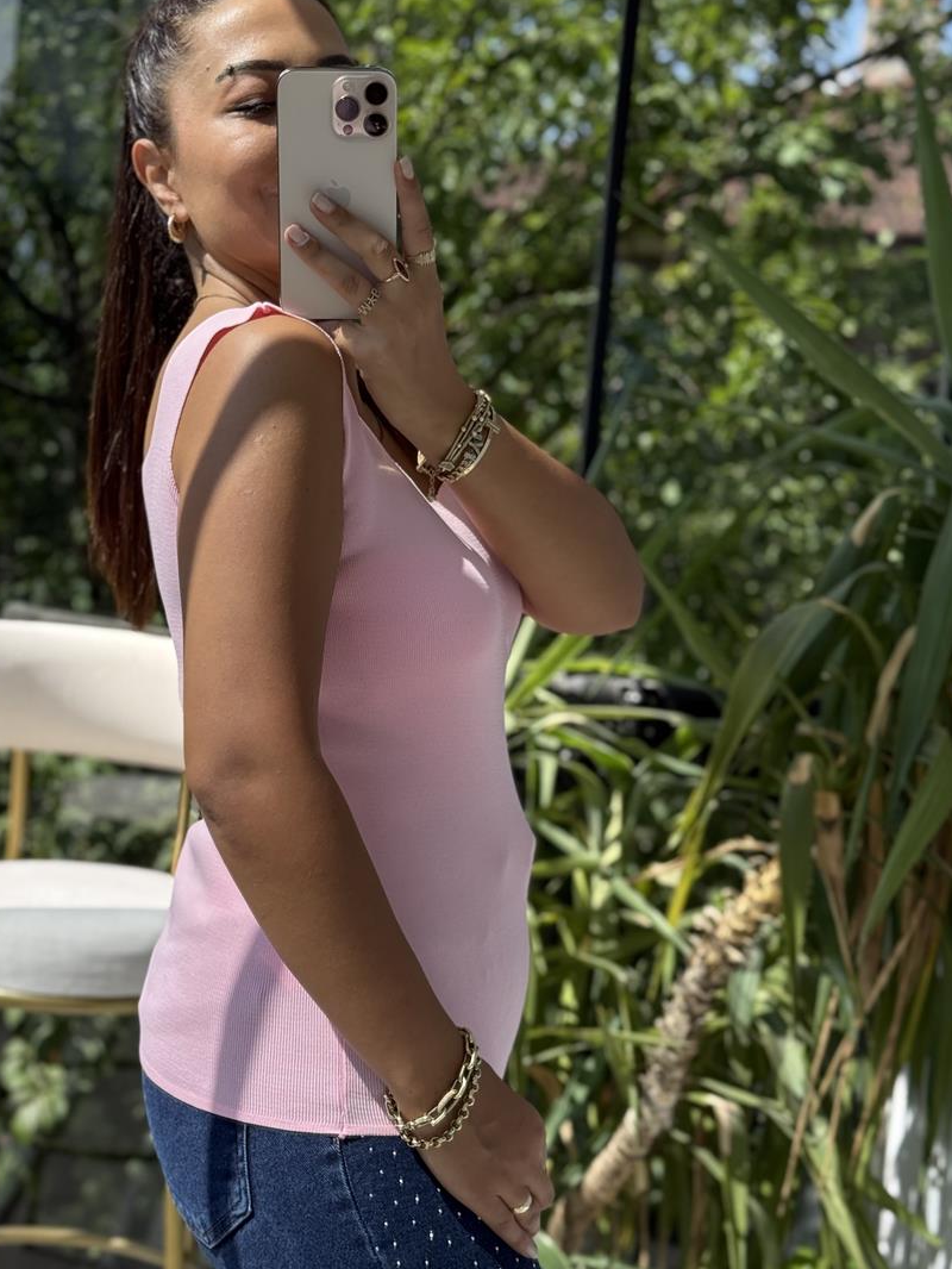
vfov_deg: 32.2
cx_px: 392
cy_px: 615
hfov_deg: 24.4
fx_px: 2199
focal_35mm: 60
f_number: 1.78
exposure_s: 1/1222
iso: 80
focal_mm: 6.76
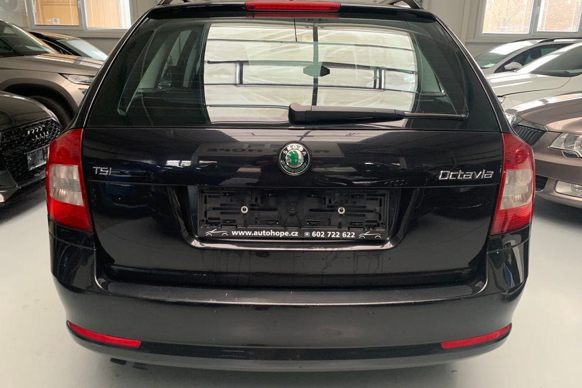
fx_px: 453
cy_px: 190
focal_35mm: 28
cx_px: 281
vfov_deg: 46.4
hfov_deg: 65.5
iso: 320
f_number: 1.8
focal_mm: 4.25
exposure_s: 1/60
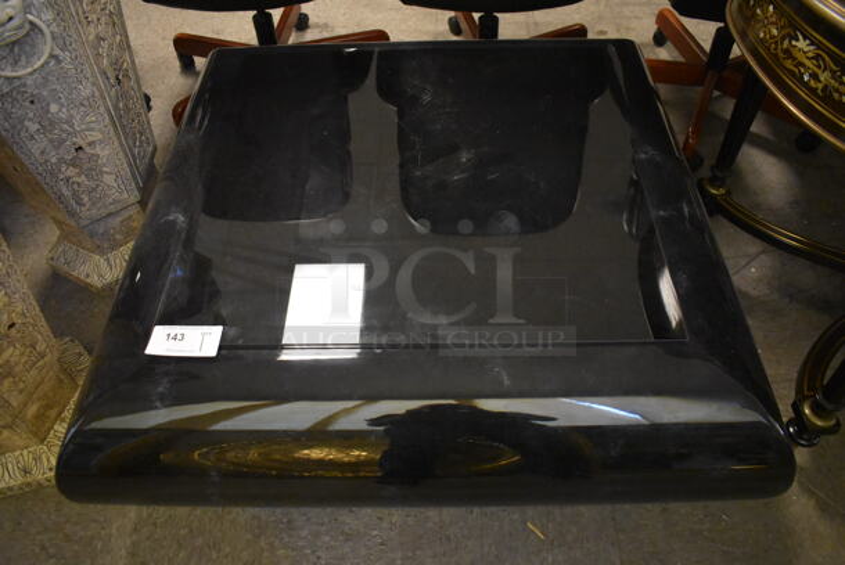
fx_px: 634
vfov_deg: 48.0
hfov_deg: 67.3
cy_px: 282
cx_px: 422
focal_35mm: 27
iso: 4500
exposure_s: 1/125
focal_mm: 18
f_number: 3.5
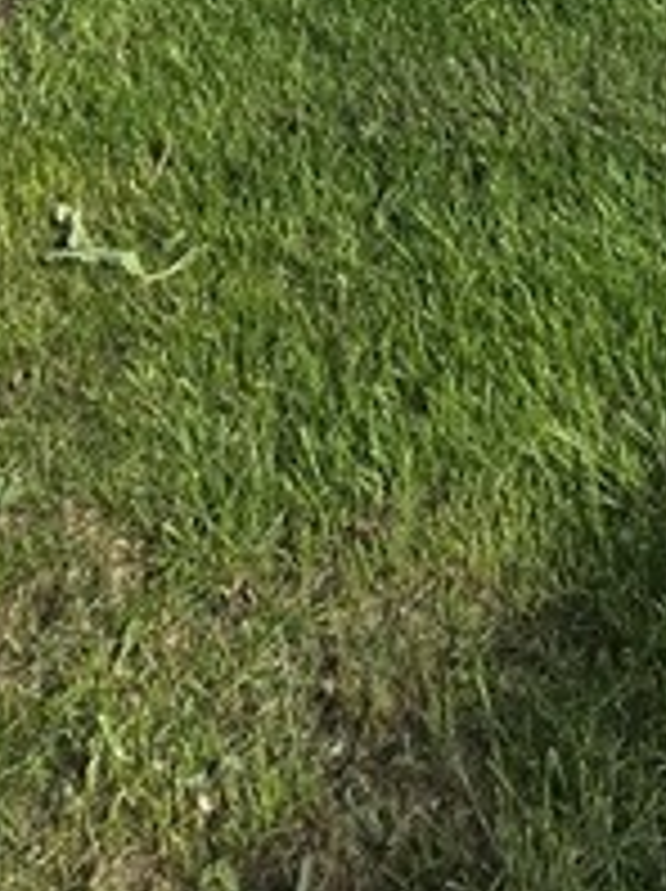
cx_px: 684
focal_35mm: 71
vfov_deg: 19.4
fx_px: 1825
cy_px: -774
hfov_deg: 20.0
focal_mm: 2.2
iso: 50
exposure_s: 1/1441
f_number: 2.2
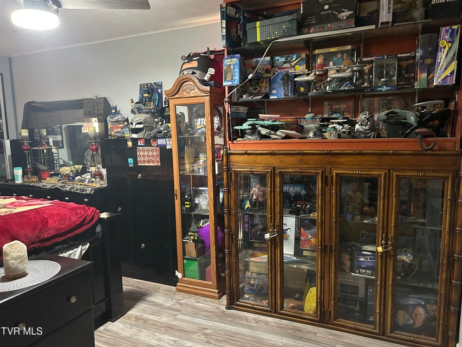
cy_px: 174
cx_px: 231
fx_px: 347
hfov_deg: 67.3
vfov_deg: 53.1
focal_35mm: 26
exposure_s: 1/30
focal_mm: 5.7
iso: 500
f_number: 1.5
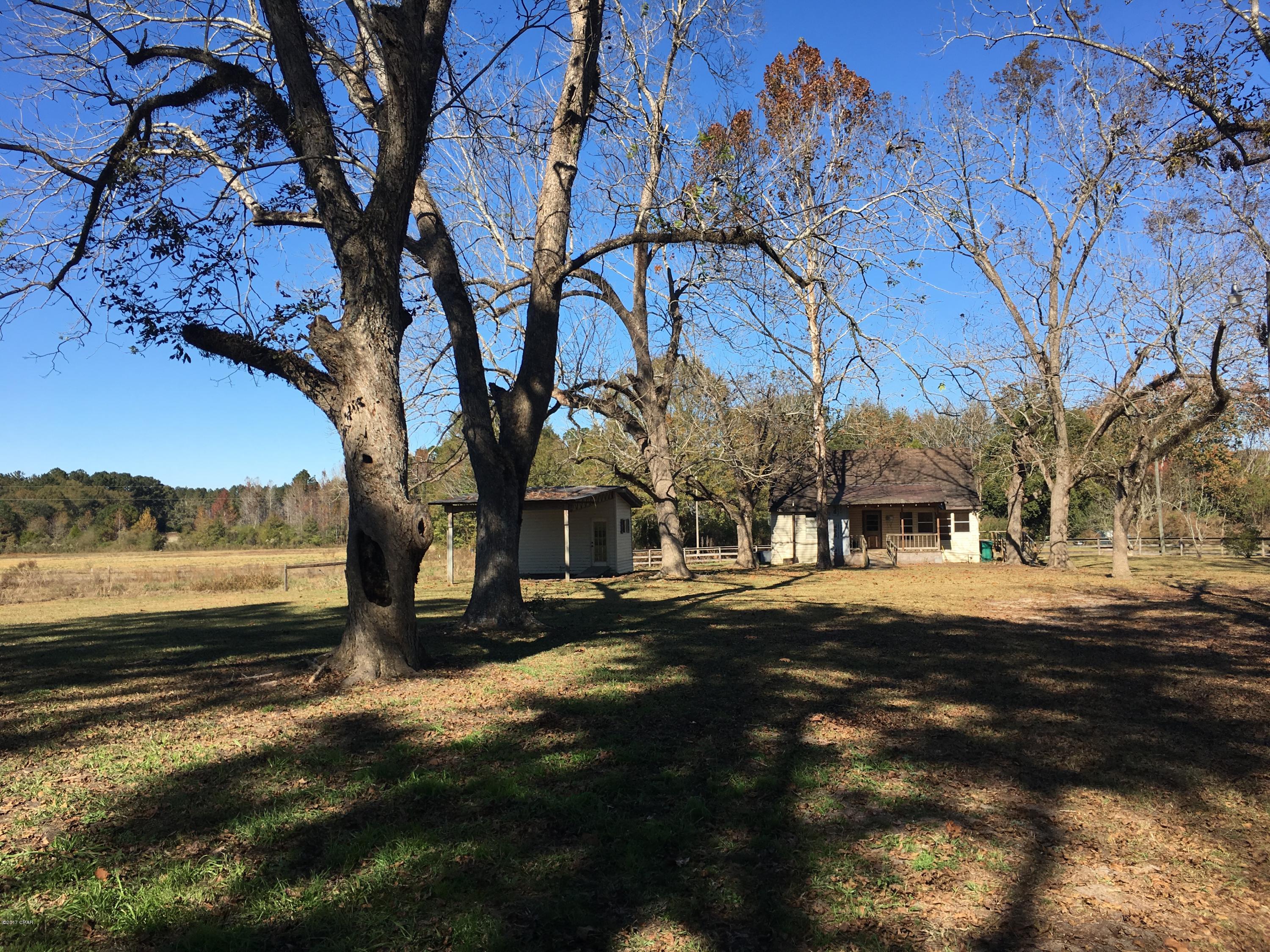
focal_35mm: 29
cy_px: 476
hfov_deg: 61.7
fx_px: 1064
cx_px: 635
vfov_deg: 48.2
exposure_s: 1/1115
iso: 25
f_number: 2.2
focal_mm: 4.15
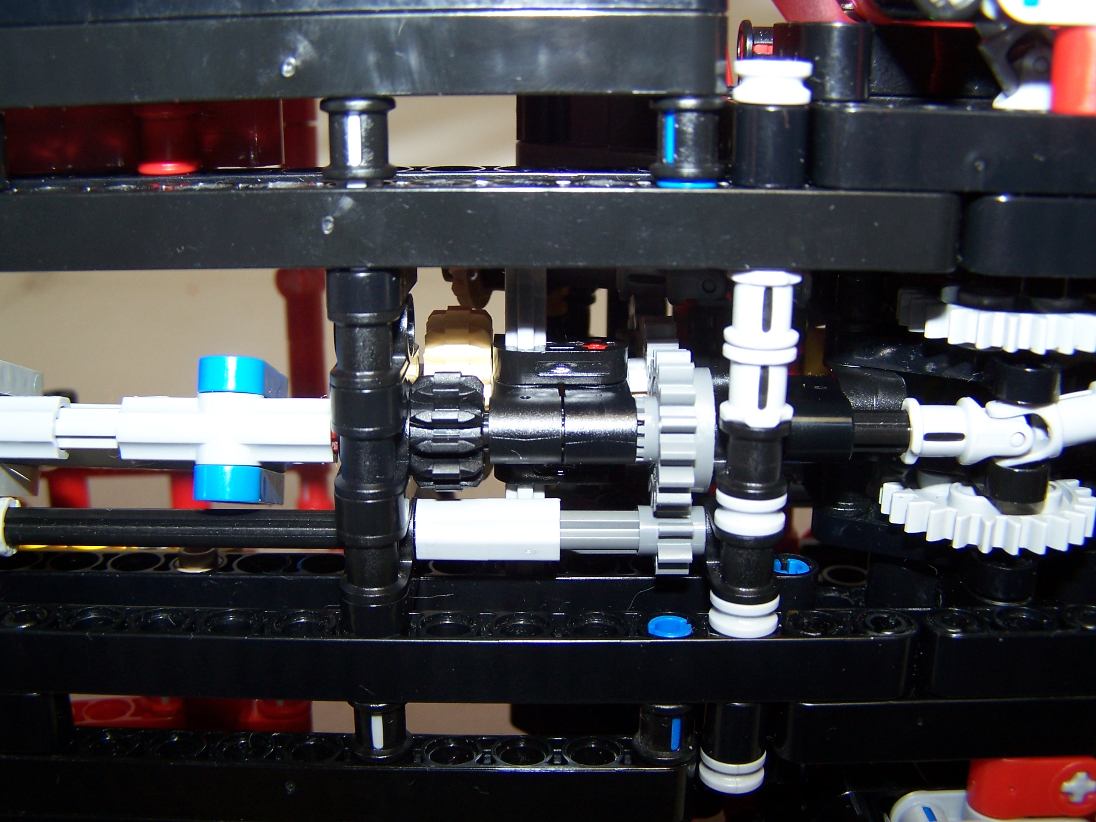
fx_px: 1203
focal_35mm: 38
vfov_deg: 37.7
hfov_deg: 49.0
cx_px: 548
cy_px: 411
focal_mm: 6.3
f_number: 2.8
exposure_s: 1/60
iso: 80
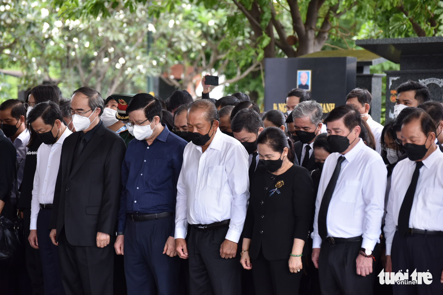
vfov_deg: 11.0
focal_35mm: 125
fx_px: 1538
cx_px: 222
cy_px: 148
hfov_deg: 16.4
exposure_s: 1/320
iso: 640
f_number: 4.8
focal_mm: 125
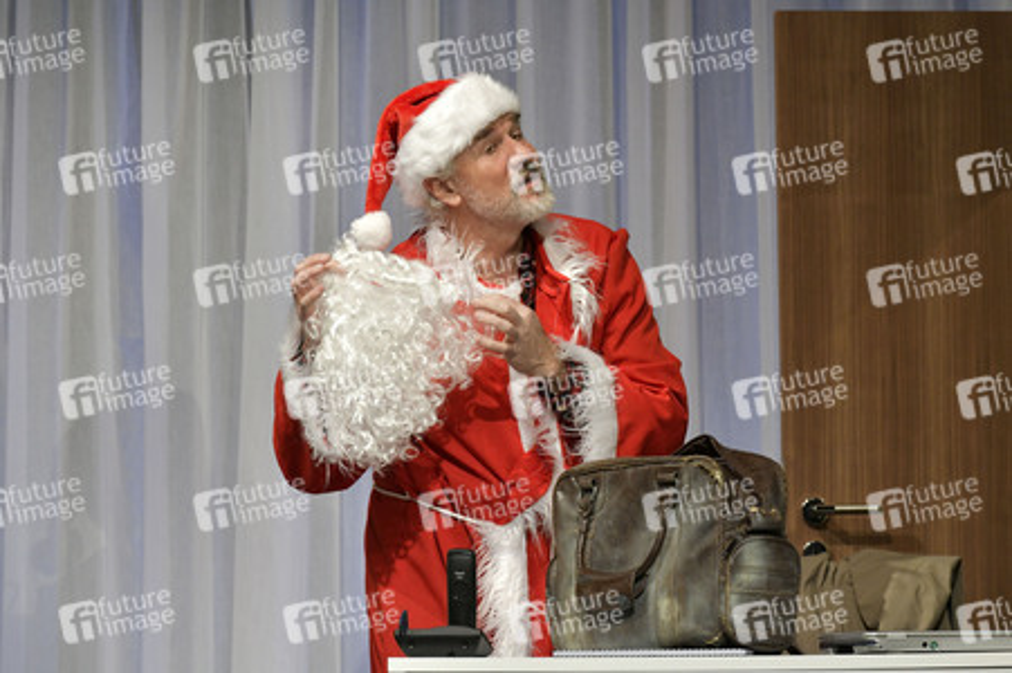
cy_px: 336
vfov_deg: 7.8
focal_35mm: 175
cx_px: 506
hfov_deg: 11.8
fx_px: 4916
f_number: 6.3
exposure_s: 1/250
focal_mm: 175
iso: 2500
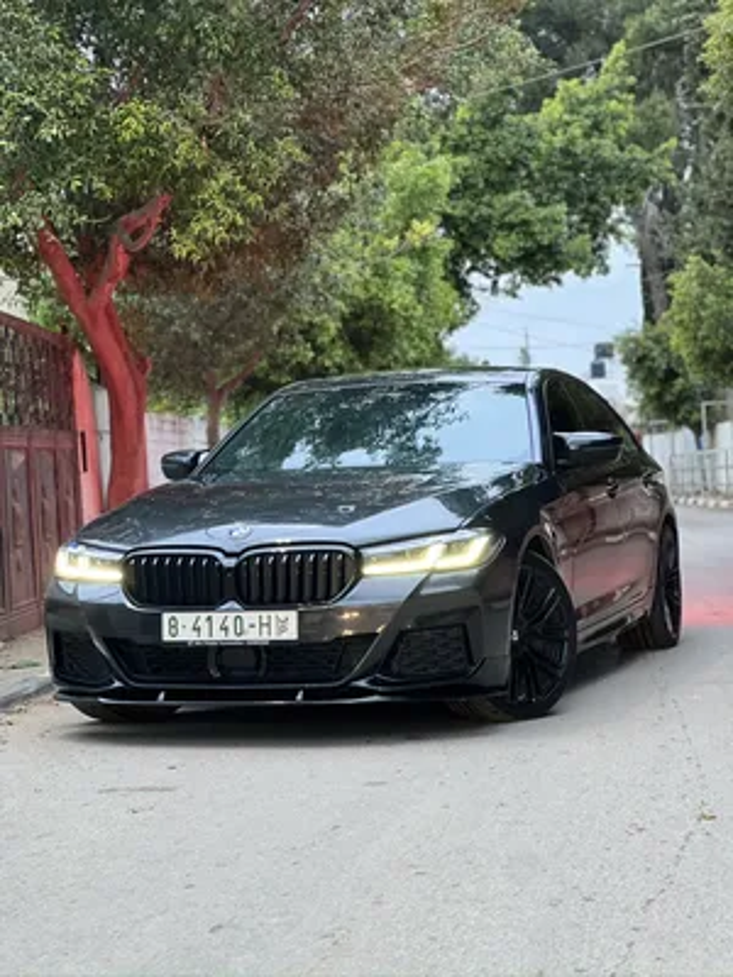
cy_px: 488
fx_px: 2174
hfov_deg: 19.1
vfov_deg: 25.3
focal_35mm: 77
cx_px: 366
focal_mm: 9
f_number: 2.8
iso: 400
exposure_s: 1/33
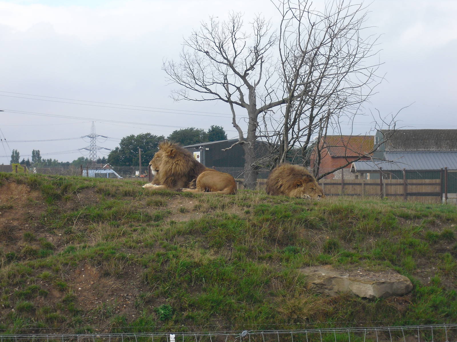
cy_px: 171
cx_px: 228
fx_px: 1413
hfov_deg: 18.4
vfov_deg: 13.8
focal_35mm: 107
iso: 100
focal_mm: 18.9
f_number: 5.6
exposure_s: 1/250
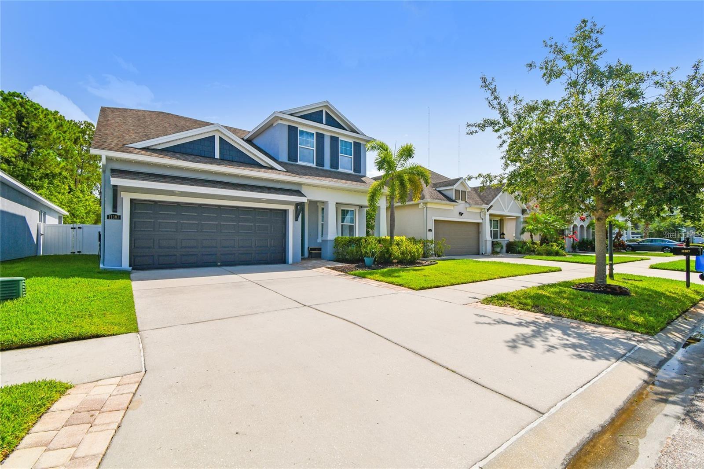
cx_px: 352
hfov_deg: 100.4
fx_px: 293
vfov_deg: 77.3
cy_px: 234
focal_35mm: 15
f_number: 7.1
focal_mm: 10
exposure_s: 1/320
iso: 100
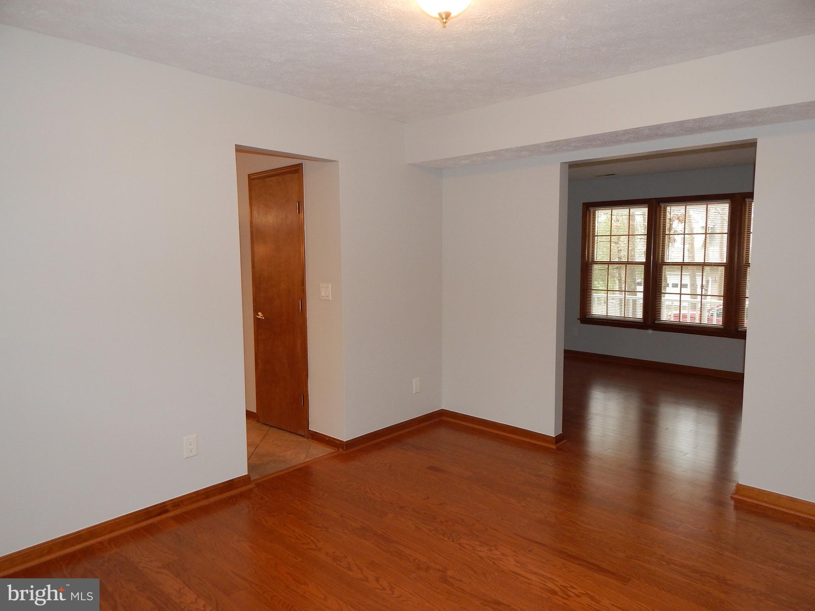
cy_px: 306
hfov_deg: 76.4
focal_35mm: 22
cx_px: 408
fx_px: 518
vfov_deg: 61.1
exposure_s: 1/30
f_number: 3
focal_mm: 4
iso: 200
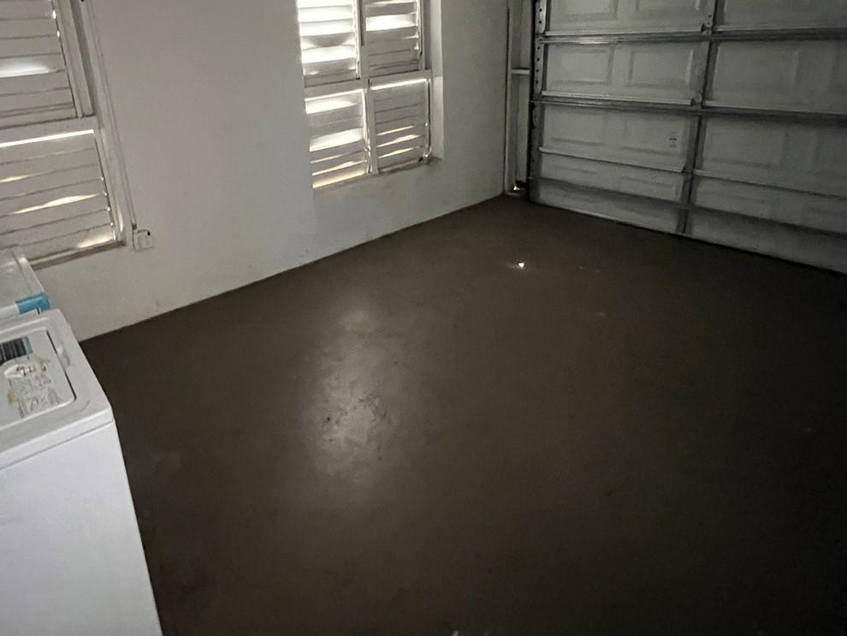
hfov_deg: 77.8
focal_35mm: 21
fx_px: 514
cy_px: 204
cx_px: 329
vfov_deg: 61.7
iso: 1250
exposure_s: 1/38
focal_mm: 1.57
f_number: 1.8
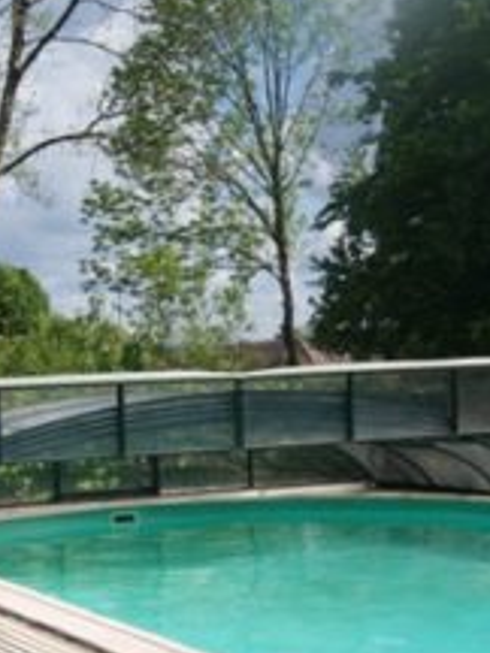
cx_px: 136
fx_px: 1567
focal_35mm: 83
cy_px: 456
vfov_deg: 23.4
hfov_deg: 17.7
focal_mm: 18
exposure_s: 1/160
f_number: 10
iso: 100
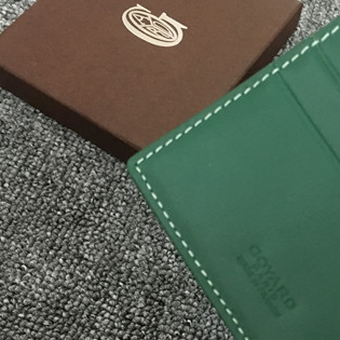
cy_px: 223
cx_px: 233
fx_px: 633
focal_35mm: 57
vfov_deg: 29.9
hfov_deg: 29.8
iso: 250
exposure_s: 1/17
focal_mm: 4.15
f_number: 2.2
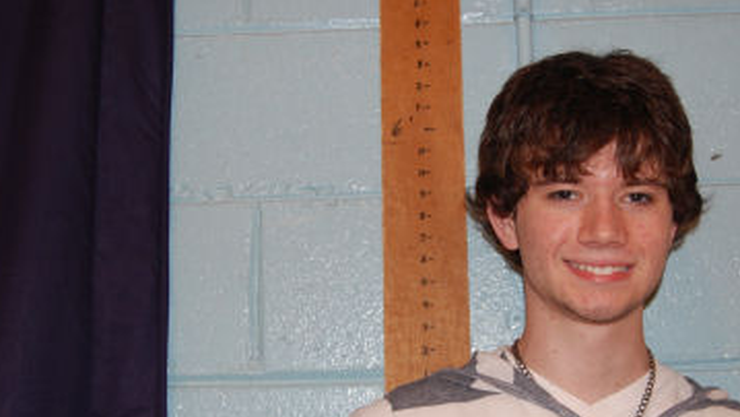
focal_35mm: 59
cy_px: 271
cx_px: 400
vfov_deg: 20.3
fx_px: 1158
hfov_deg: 35.4
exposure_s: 1/60
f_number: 4.2
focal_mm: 30
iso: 400
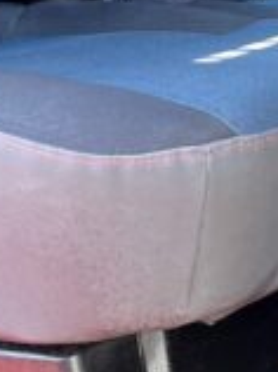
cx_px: 183
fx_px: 1117
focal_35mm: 104
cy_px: -179
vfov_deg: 17.2
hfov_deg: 14.2
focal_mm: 5.1
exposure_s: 1/121
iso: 64
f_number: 1.6
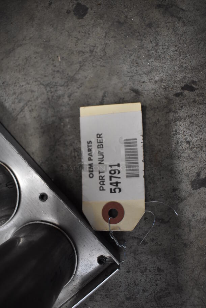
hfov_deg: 48.0
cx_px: 103
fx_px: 231
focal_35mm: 27
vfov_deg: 67.3
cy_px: 154
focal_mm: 18
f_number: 4
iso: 2800
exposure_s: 1/60
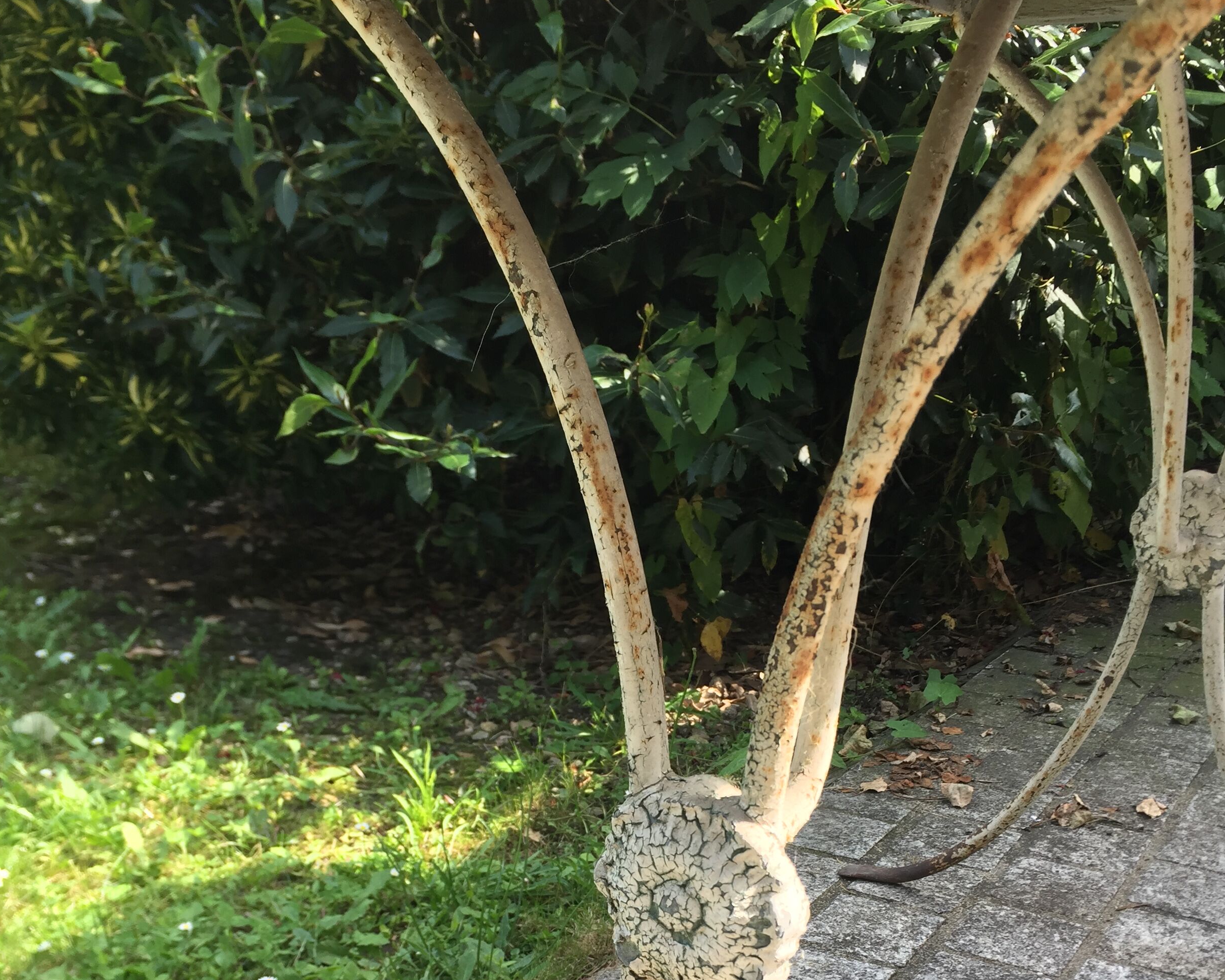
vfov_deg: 37.5
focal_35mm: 38
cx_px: 611
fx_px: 1378
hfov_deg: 47.9
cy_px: 810
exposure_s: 1/118
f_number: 2.2
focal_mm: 4.15
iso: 32
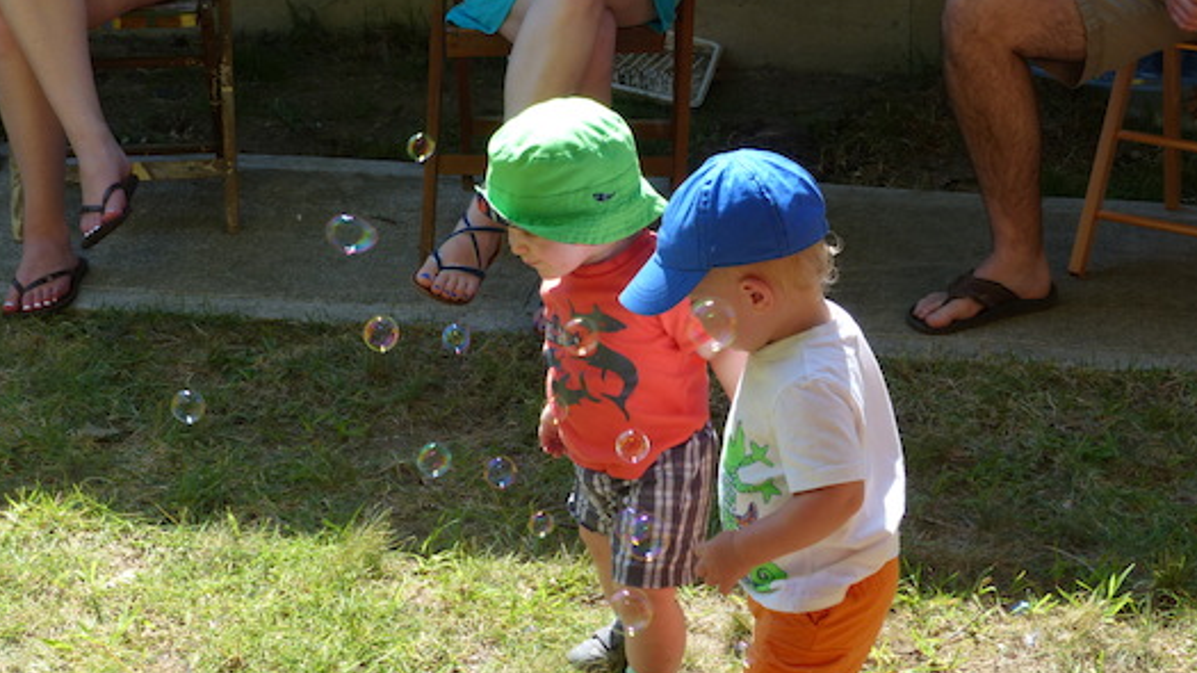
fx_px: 2634
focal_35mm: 83
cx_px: 598
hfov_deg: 25.6
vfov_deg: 14.5
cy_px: 427
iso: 100
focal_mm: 13.5
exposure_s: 1/100
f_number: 4
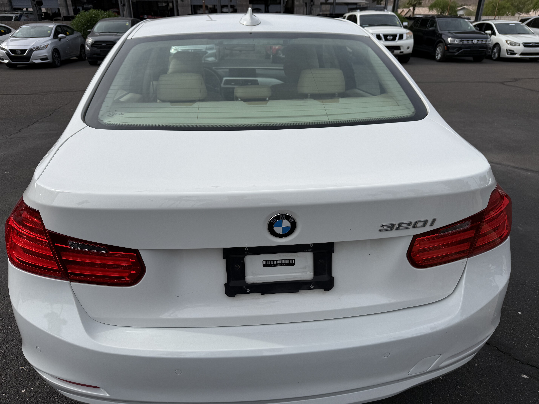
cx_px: 270
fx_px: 374
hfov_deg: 71.6
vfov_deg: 56.8
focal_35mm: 24
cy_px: 202
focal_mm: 6.76
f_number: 1.78
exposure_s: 1/6173
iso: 80
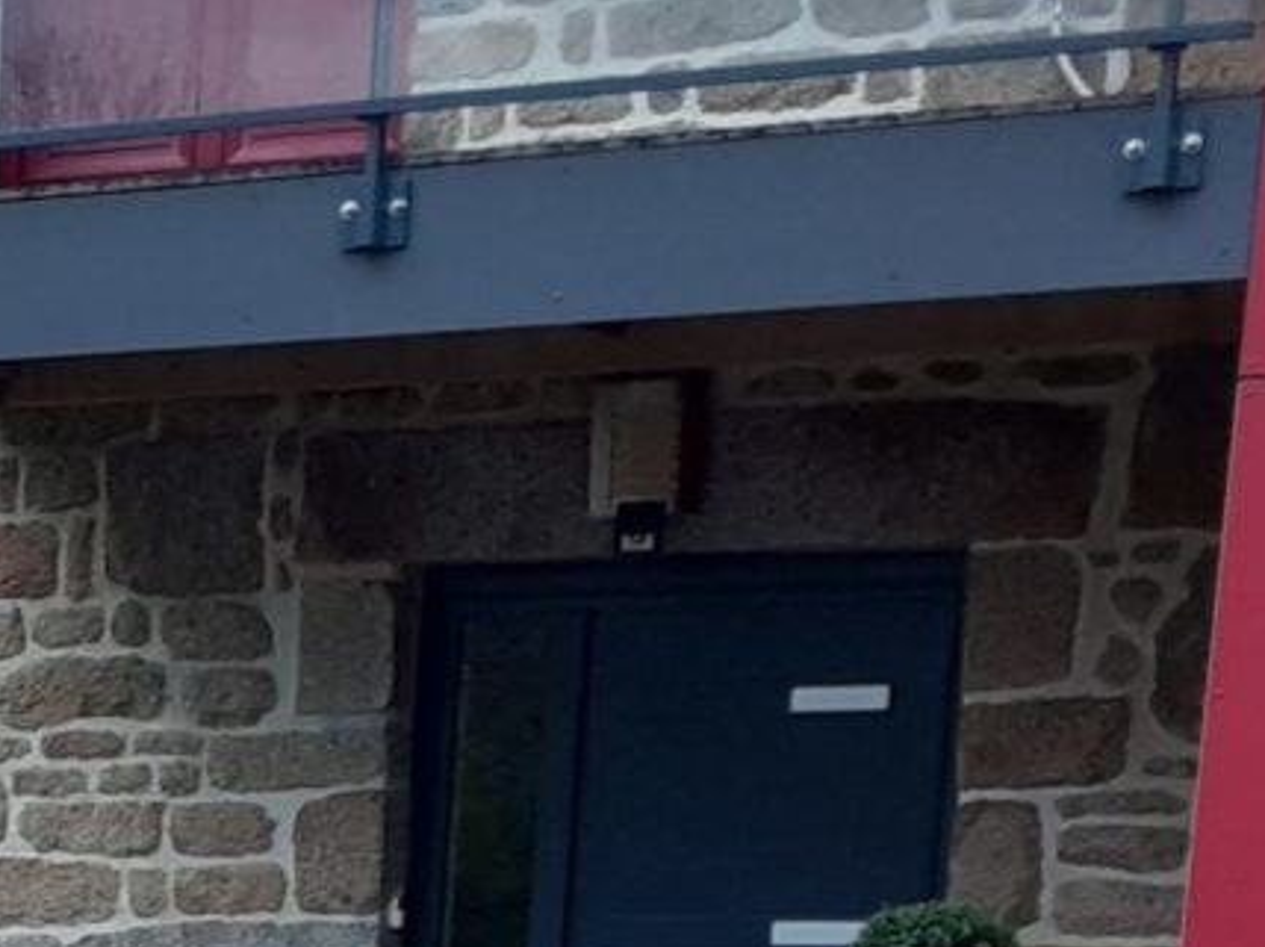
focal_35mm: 129
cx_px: -1395
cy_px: 1838
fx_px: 4710
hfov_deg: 13.0
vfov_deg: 10.6
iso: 40
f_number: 1.9
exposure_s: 1/140
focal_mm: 3.6
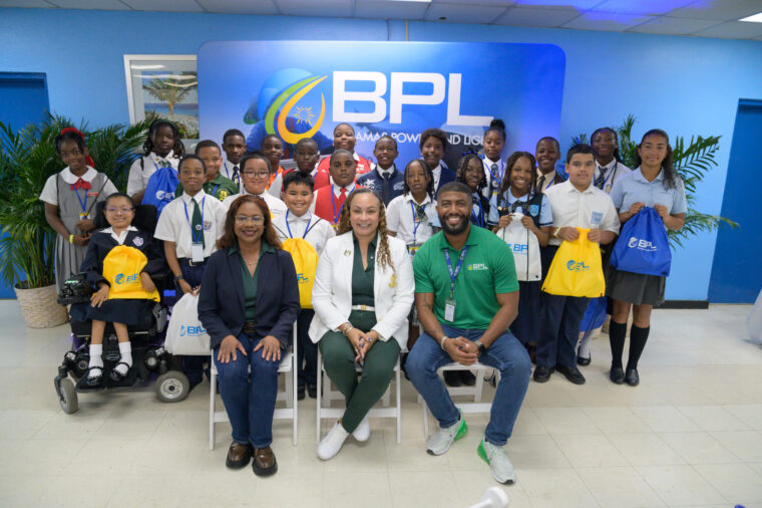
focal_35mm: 24
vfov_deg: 53.1
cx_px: 381
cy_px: 254
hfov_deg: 73.8
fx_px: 508
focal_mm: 24
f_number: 5
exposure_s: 1/250
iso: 4000
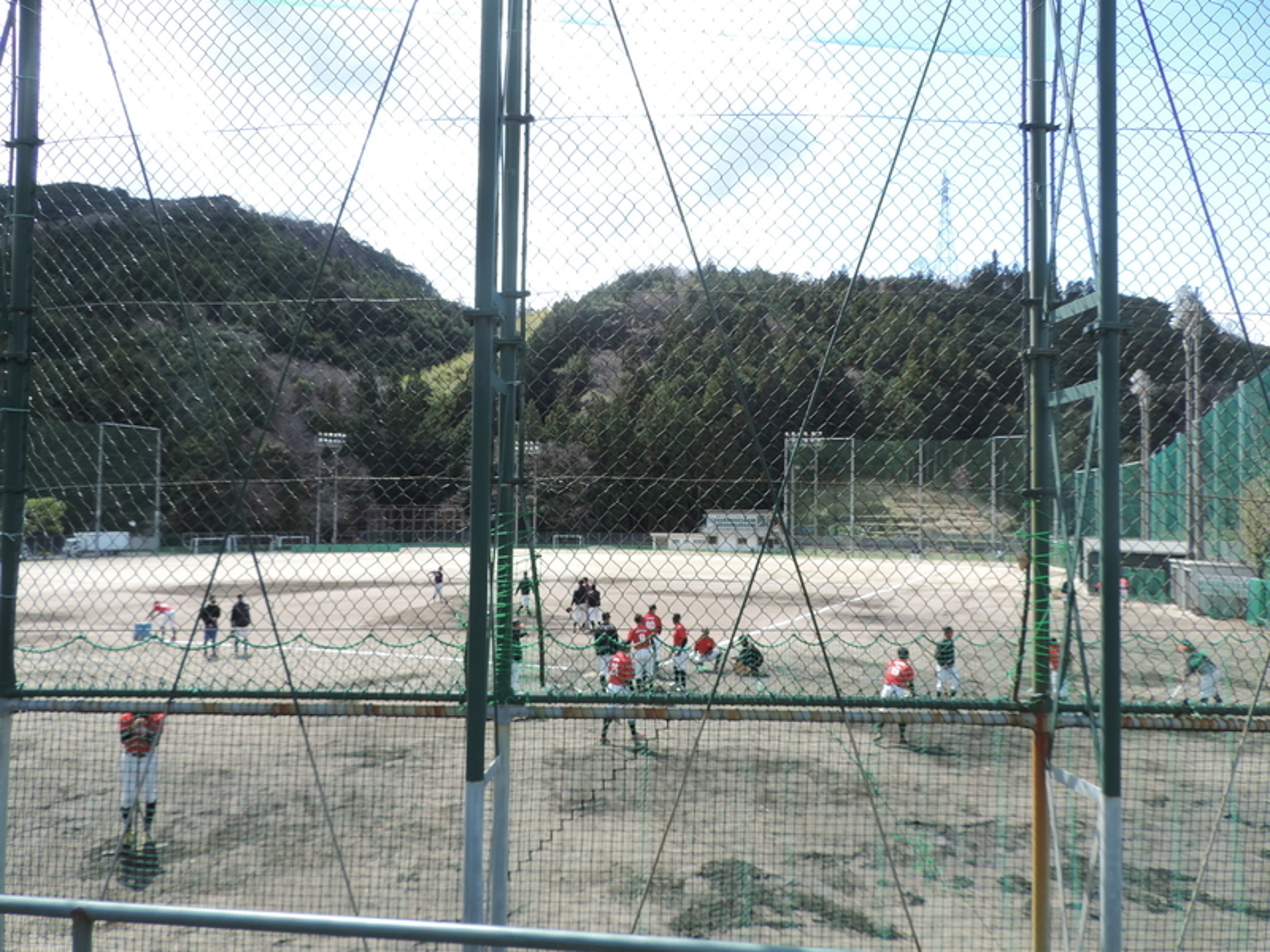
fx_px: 881
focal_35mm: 24
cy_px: 476
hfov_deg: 71.6
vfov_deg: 56.8
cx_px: 635
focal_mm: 4.3
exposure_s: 1/500
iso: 80
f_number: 3
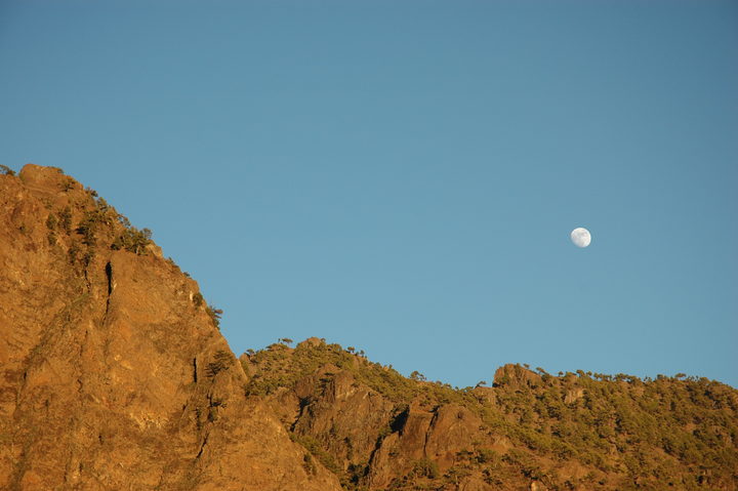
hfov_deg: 19.5
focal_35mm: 105
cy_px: 246
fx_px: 2151
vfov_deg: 13.0
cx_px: 369
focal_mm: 70
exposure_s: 1/200
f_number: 8
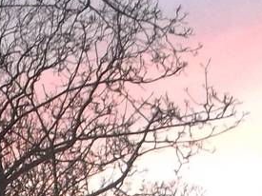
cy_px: 537
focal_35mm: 192
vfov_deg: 7.1
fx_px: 1453
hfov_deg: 9.7
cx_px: -222
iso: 160
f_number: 3.3
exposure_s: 1/25
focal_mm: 5.9
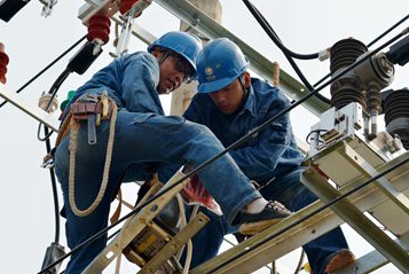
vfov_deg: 8.2
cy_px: 122
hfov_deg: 12.2
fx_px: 1911
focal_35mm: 168
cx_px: 192
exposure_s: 1/640
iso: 125
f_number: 6.3
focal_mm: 120
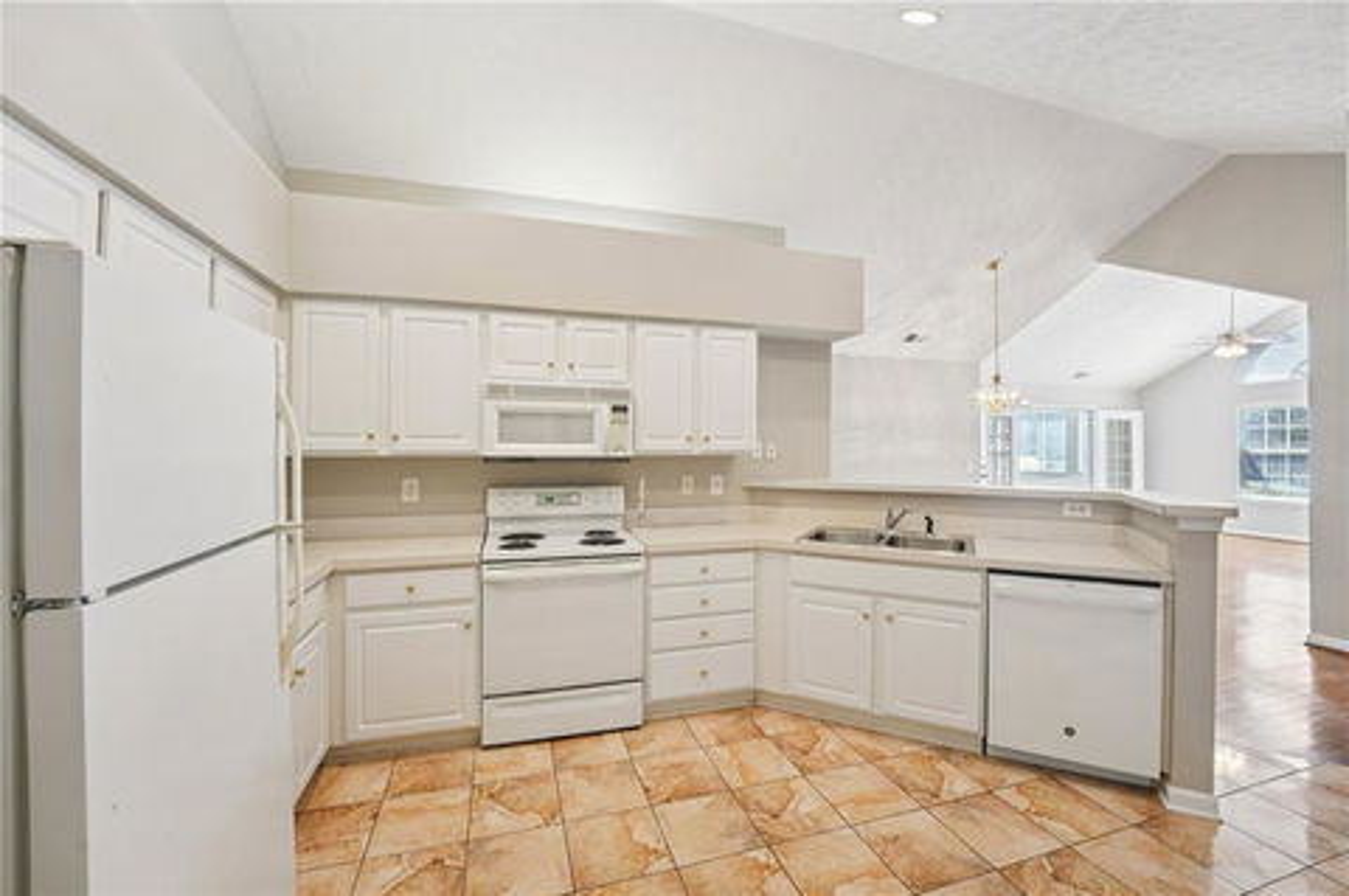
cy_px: 448
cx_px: 674
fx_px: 524
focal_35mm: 14
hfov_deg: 104.3
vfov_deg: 81.1
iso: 100
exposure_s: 1/4
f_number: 8
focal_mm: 14
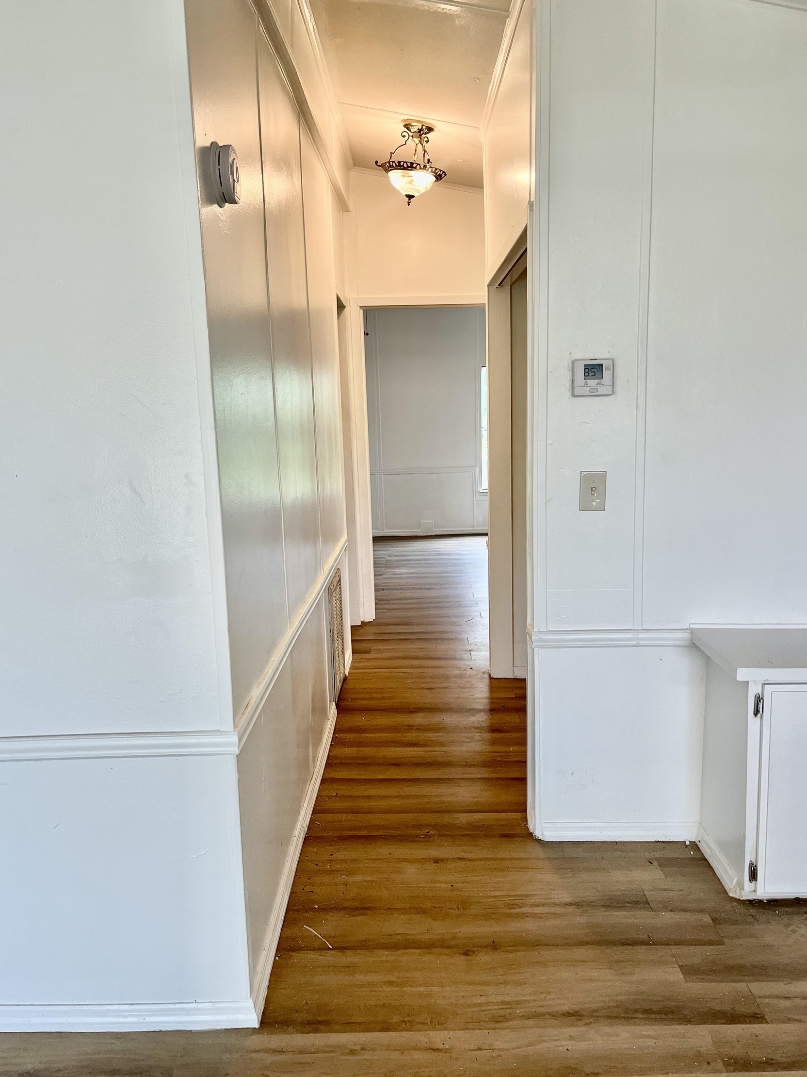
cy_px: 520
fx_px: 839
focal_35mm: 27
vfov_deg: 65.3
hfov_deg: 51.3
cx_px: 406
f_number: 1.6
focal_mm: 5.1
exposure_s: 1/120
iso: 80
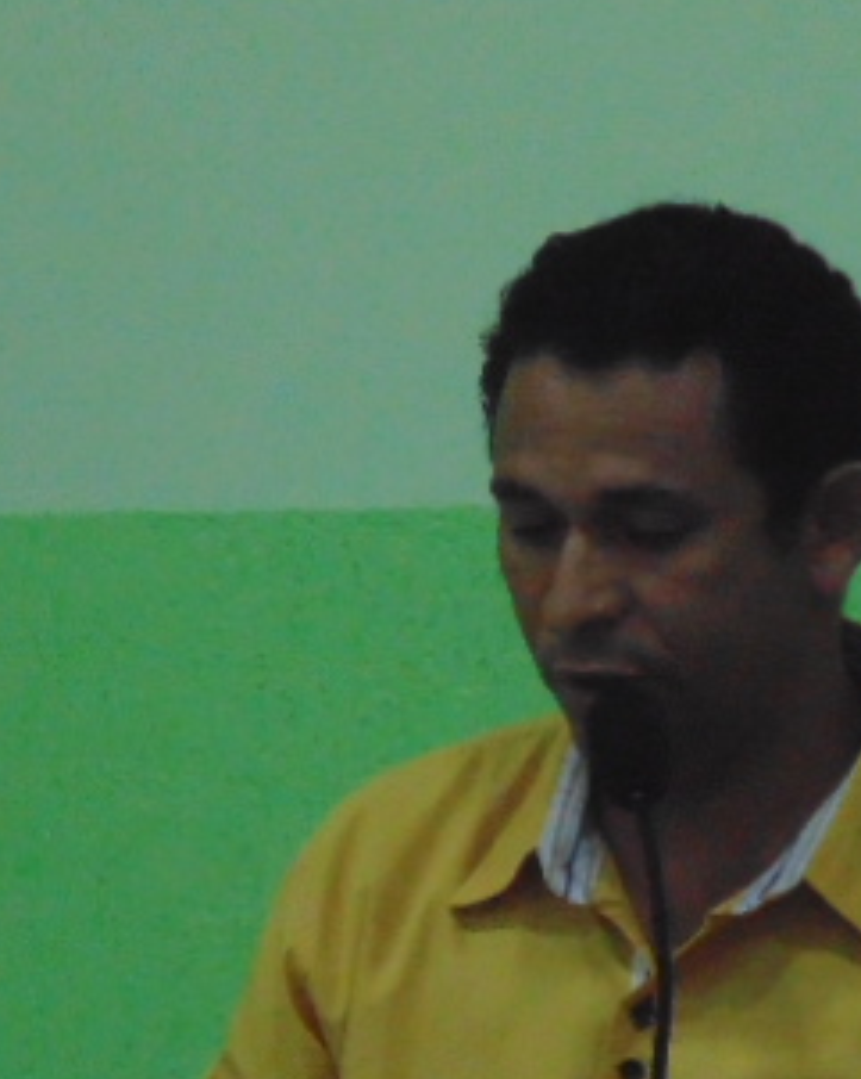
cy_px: 804
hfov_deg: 2.1
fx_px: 23639
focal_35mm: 741
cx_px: 514
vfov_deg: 2.6
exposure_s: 1/50
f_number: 6
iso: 800
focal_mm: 64.1
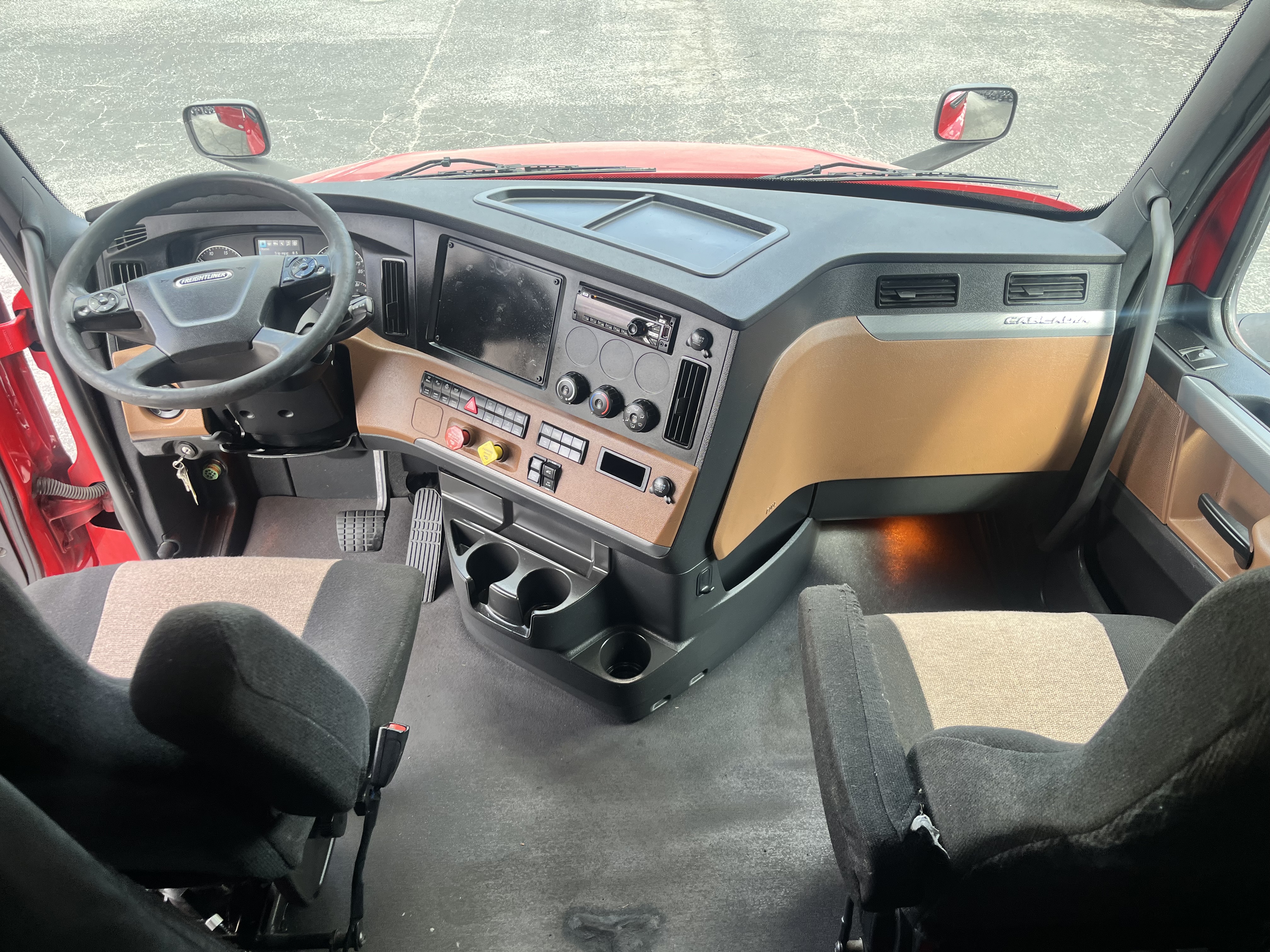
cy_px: 476
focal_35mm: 26
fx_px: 954
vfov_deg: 53.1
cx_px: 635
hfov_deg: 67.3
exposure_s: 1/122
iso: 50
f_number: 1.6
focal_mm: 5.1
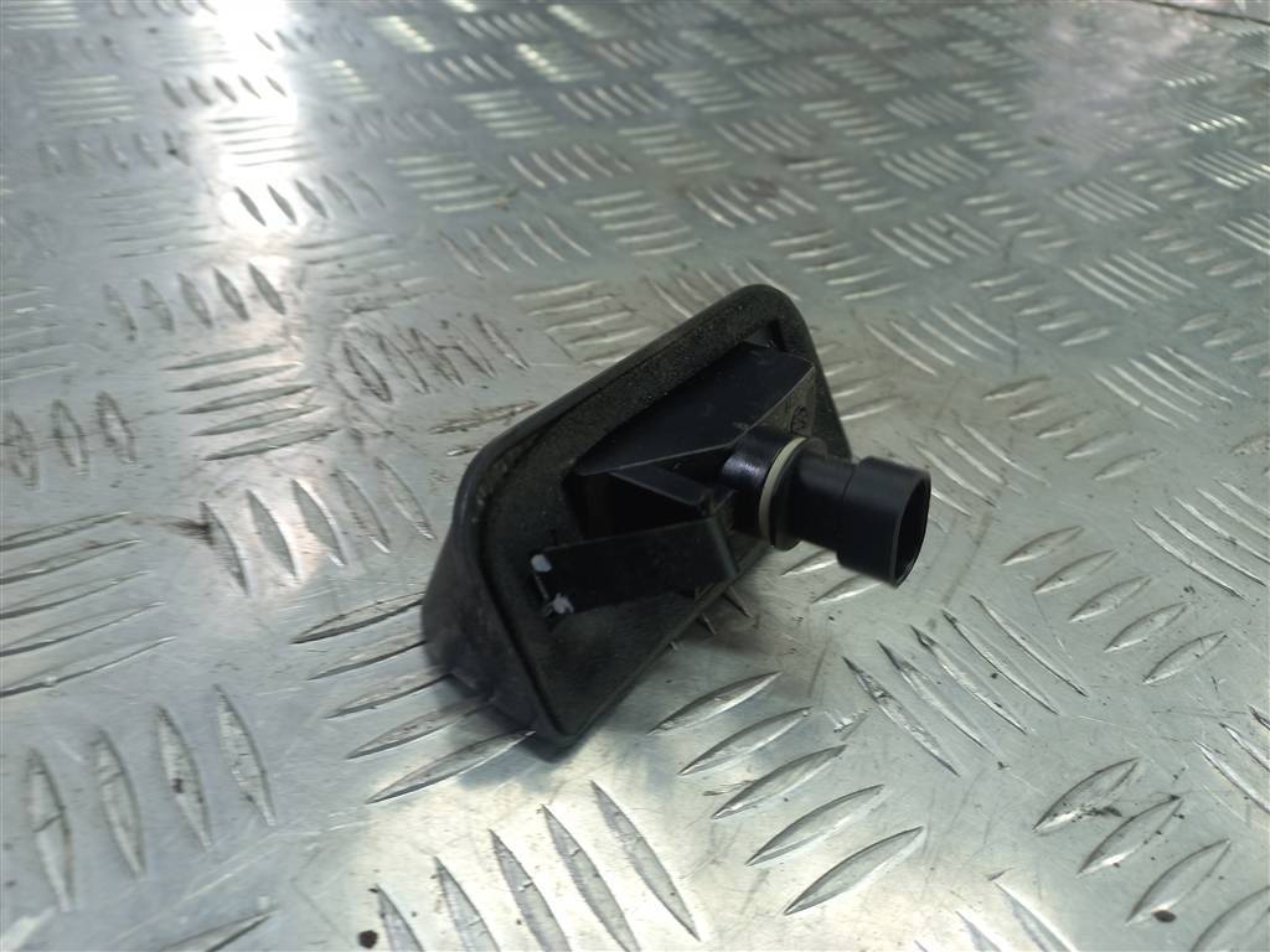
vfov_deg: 54.9
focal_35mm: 25
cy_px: 476
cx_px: 635
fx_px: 917
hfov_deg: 69.4
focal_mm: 4.6
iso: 50
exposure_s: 1/50
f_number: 1.8
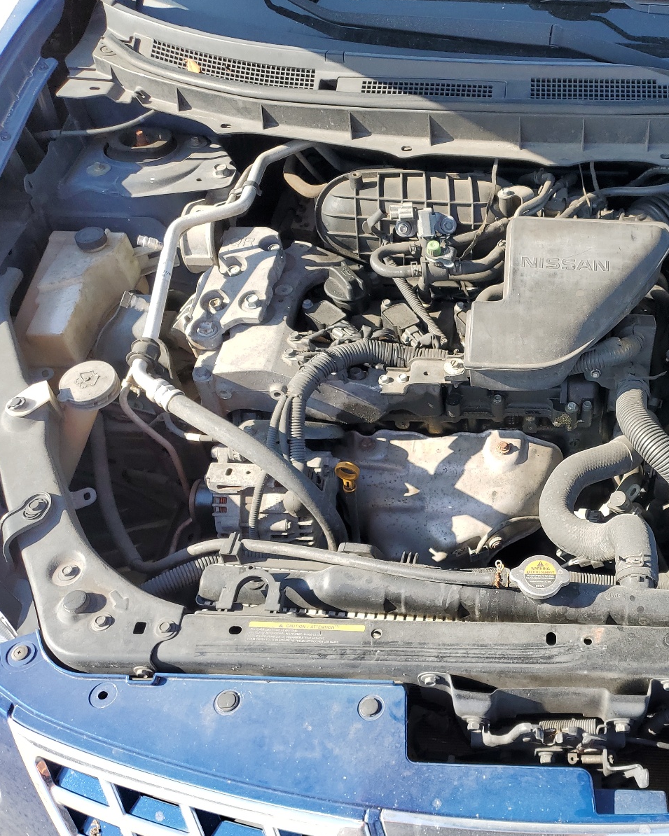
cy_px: 418
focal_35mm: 34
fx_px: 842
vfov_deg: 52.8
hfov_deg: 41.5
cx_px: 535
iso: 50
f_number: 1.5
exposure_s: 1/714
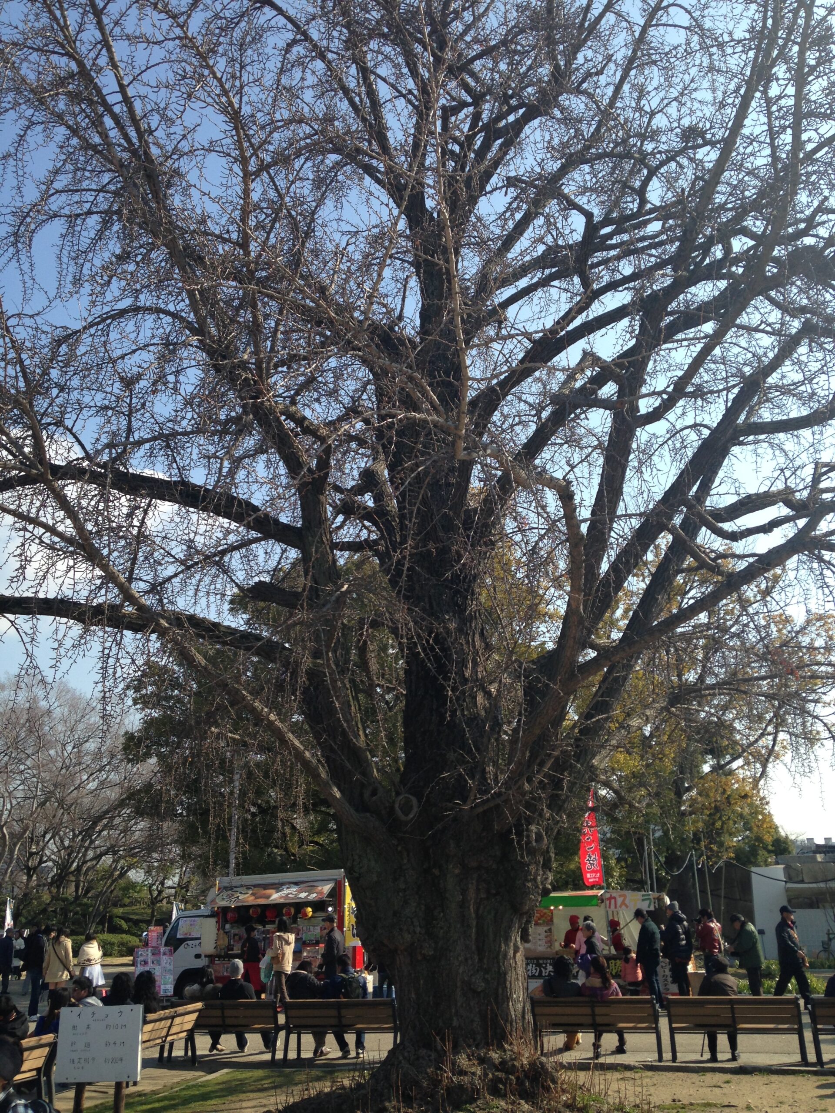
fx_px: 1061
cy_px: 556
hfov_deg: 42.9
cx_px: 418
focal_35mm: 33
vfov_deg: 55.4
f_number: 2.4
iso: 50
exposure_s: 1/1085
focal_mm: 4.12
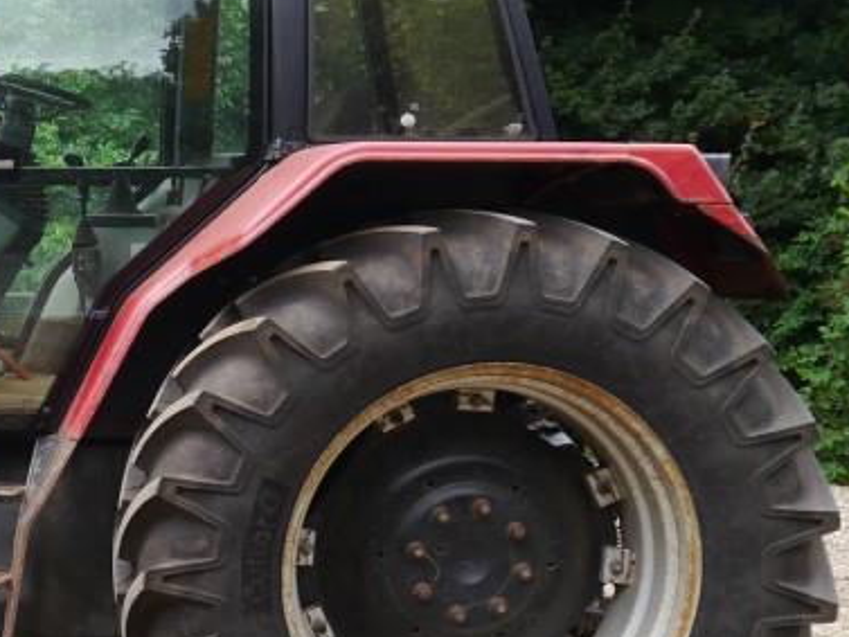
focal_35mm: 76
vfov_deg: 19.3
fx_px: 1865
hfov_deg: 23.4
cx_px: -176
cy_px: 414
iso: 160
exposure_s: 1/160
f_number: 5
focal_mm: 14
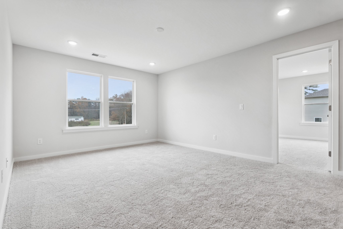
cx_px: 172
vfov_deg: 73.7
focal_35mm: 16
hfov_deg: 96.7
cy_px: 114
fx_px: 152
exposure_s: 1/60
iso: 640
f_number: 8
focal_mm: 16
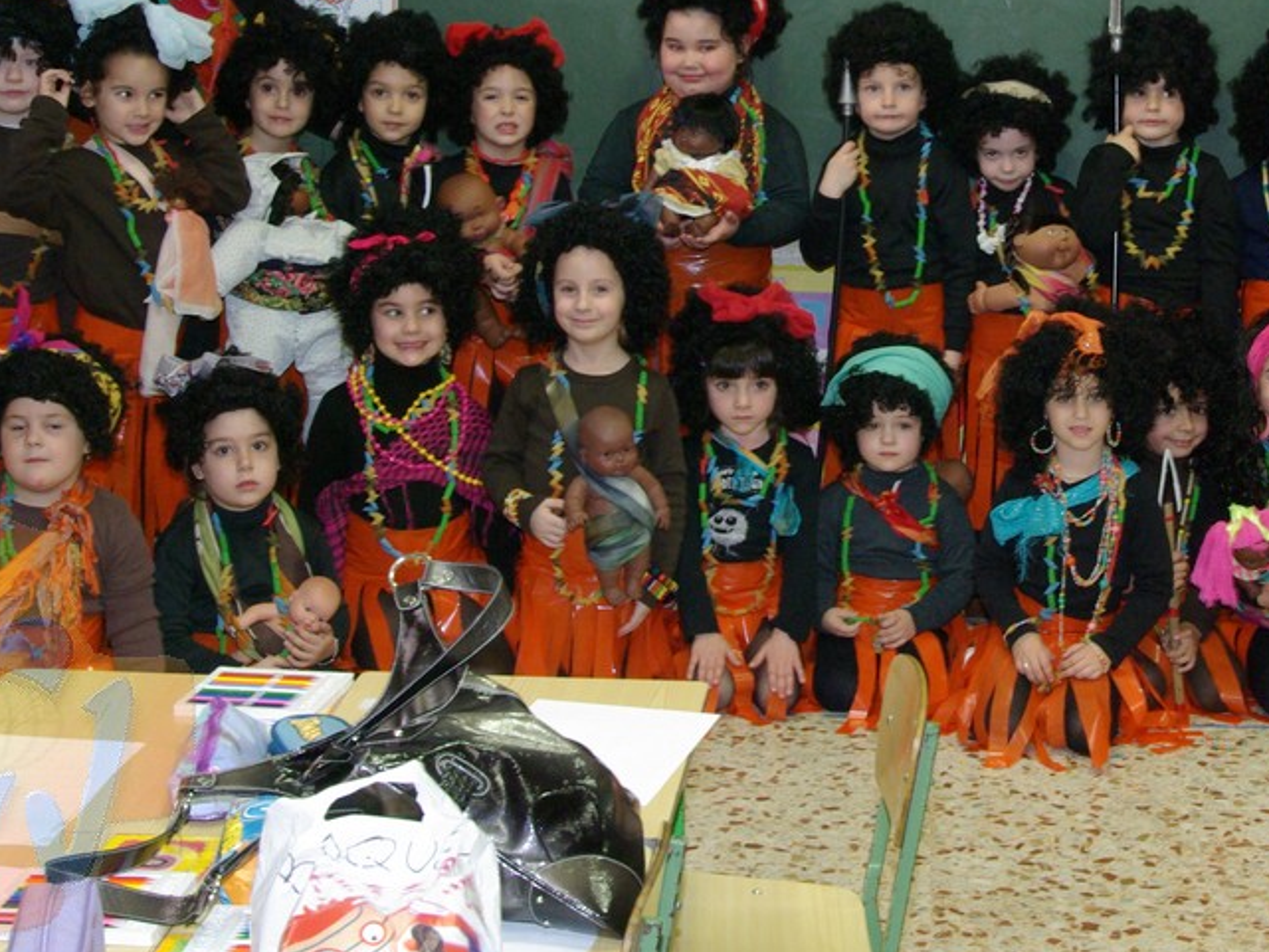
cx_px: 853
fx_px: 2750
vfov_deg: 19.5
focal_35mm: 75
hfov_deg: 25.8
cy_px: 223
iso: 800
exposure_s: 1/20
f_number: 9.5
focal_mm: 26
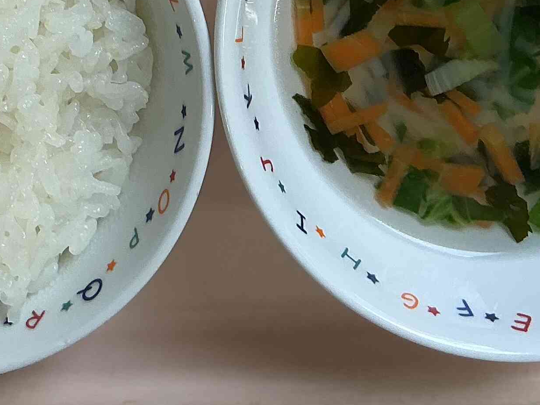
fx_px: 1482
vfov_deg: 14.3
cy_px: -242
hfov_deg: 20.6
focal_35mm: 95
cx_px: 186
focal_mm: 3
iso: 32
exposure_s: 1/120
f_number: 1.8
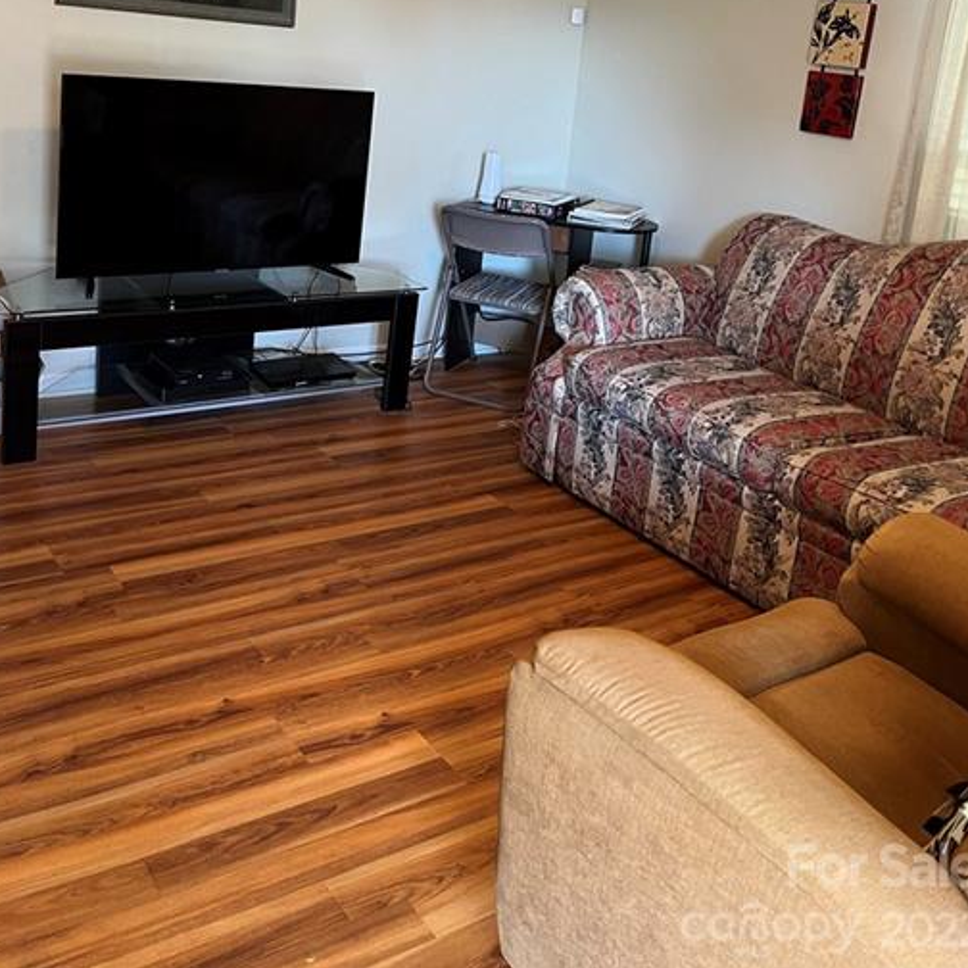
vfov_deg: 45.8
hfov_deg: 47.2
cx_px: 451
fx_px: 1107
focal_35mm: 35
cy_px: 263
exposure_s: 1/60
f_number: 1.6
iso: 400
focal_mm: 5.1
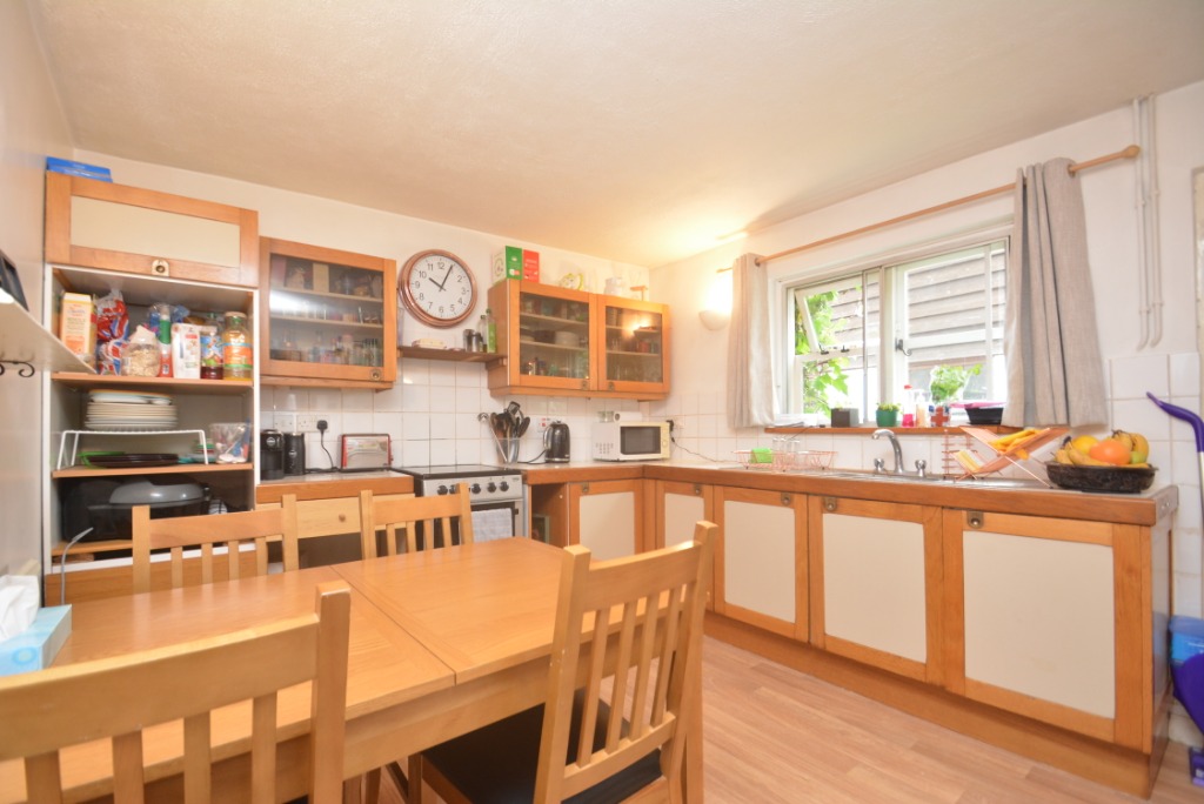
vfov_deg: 77.4
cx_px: 602
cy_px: 402
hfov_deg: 100.4
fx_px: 502
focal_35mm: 15
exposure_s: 1/60
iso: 800
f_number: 4
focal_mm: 10
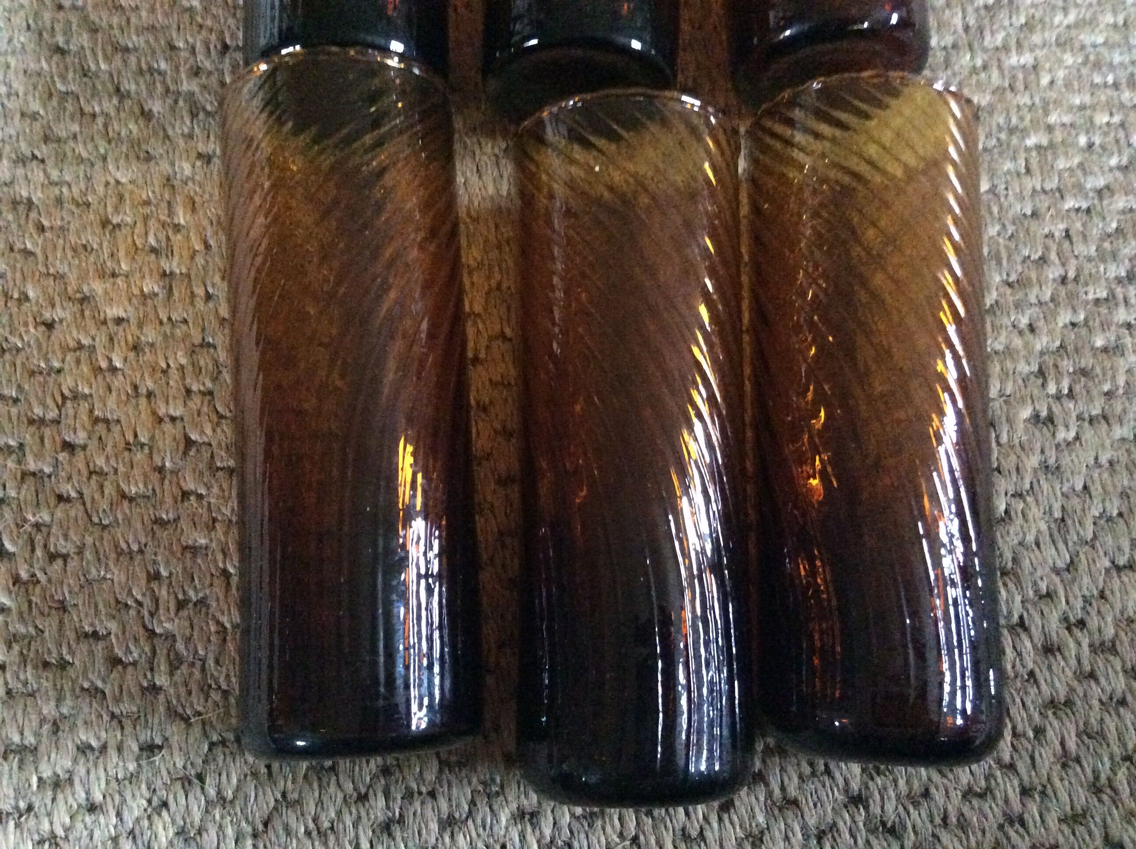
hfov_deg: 56.9
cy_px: 424
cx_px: 568
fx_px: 1049
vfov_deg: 44.1
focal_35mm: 32
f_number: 2.4
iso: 800
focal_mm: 3.3
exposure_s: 1/17
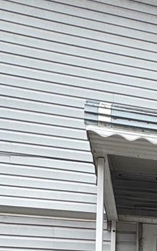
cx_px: 280
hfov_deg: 17.8
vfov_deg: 28.6
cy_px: 323
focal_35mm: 59
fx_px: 404
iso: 50
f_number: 2.2
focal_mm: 2.22
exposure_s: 1/812
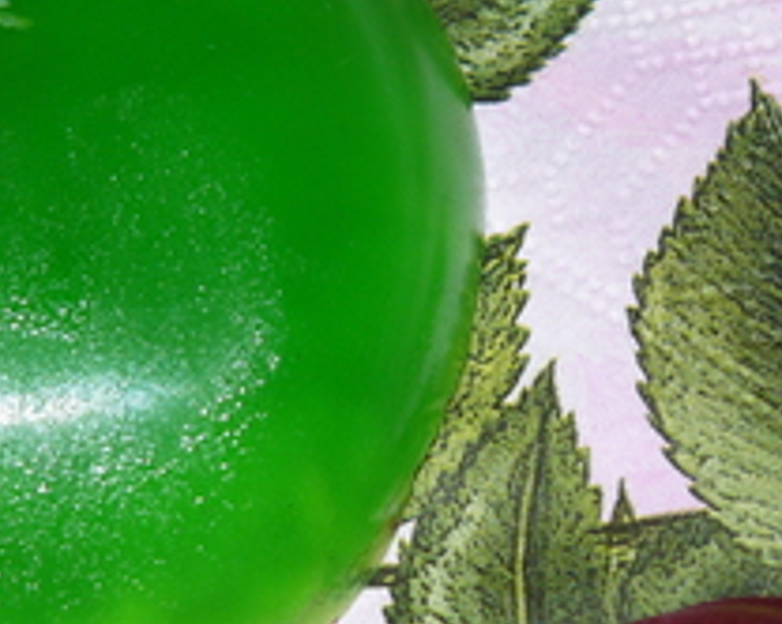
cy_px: 226
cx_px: -15
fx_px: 4740
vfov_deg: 7.5
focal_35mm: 205
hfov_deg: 9.4
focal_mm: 16.2
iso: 100
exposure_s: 1/30
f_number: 3.2
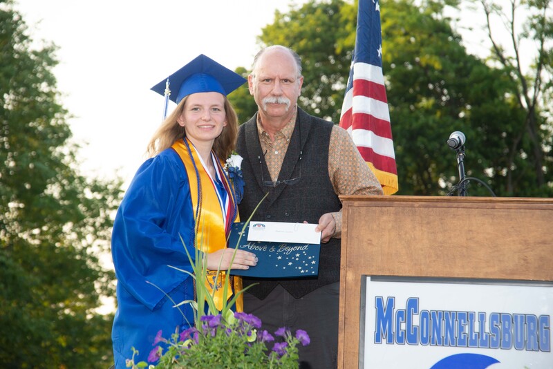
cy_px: 184
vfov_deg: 9.8
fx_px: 2151
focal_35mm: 140
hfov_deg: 14.6
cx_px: 276
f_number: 10
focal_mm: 140
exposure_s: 1/200
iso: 800
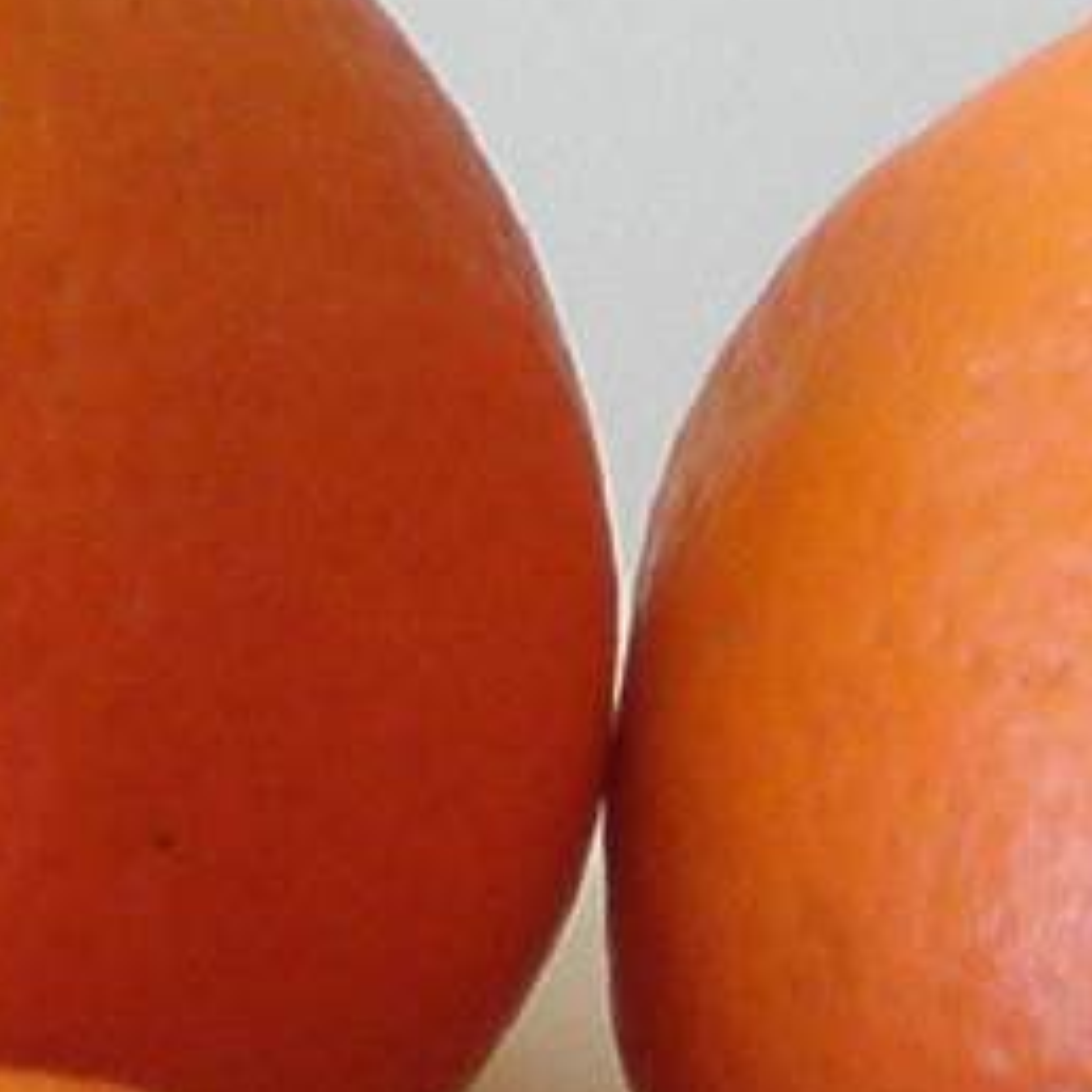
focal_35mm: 316
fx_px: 11278
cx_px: 1096
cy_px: 2336
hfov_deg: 5.5
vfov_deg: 5.4
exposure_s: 1/30
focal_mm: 6.3
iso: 125
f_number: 3.5
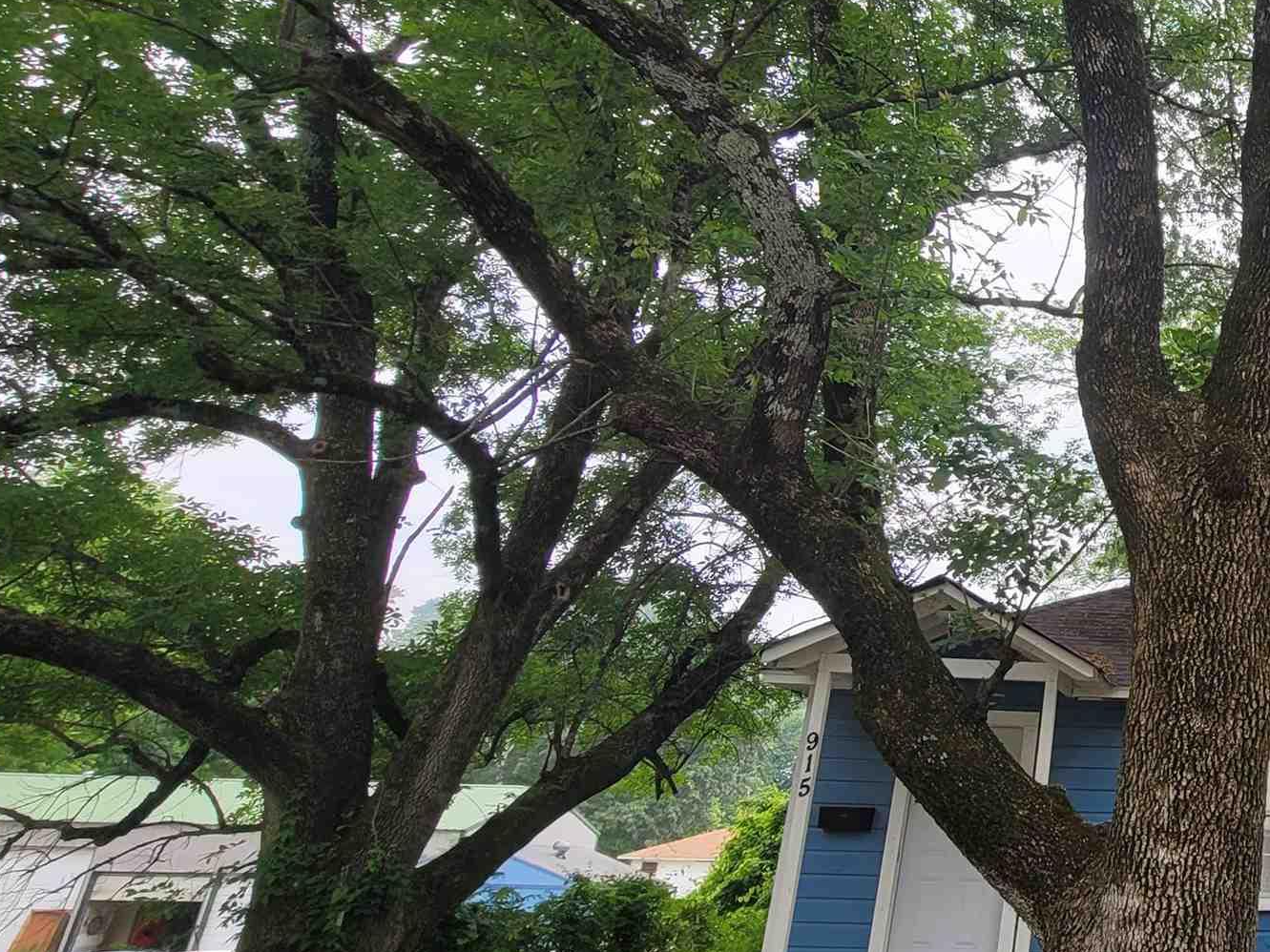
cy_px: 400
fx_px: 1101
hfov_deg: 46.2
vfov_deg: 46.6
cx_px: 1364
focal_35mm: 30
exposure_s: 1/645
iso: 64
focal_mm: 2.2
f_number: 2.2
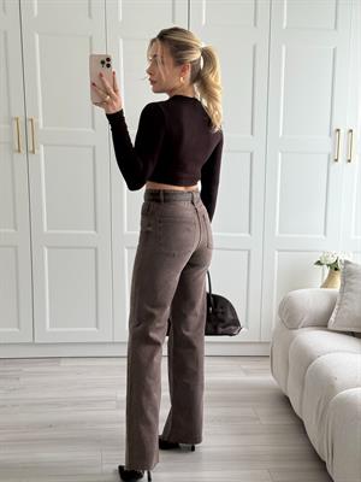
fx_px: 667
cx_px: 180
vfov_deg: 39.7
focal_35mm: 48
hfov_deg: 30.3
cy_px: 241
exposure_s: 1/121
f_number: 1.78
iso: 80
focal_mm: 6.76
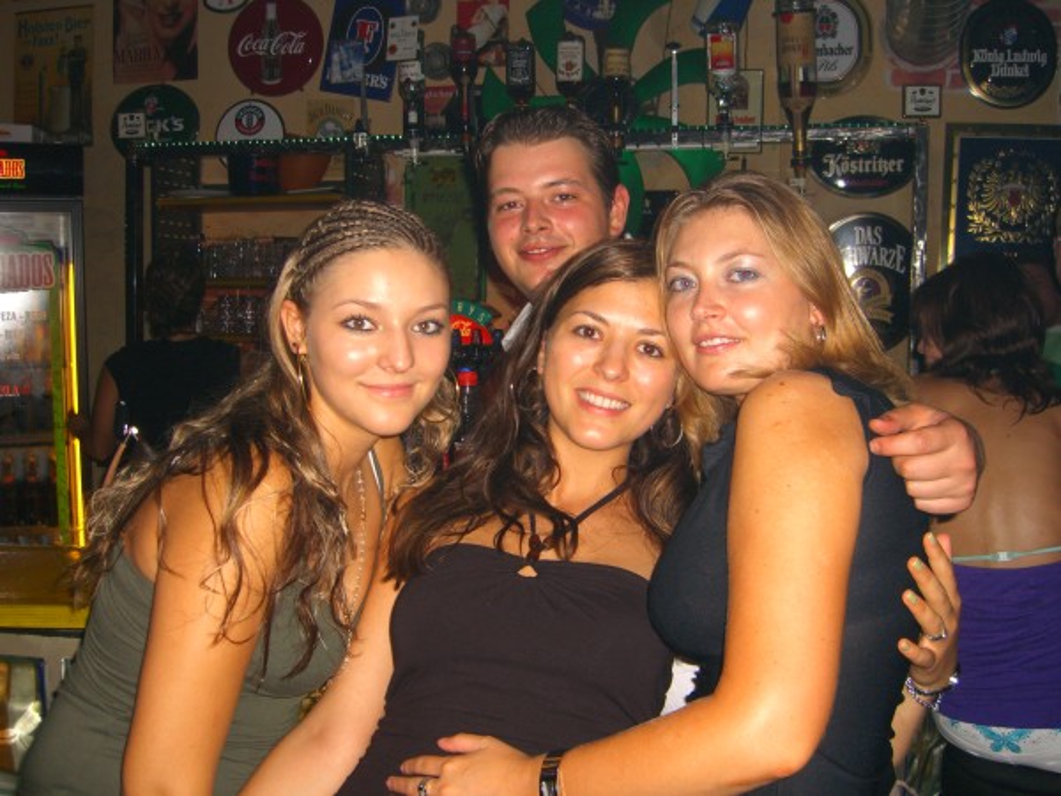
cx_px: 530
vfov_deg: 37.7
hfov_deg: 49.0
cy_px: 398
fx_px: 1165
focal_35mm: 38
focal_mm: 7.9
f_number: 2.8
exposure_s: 1/60
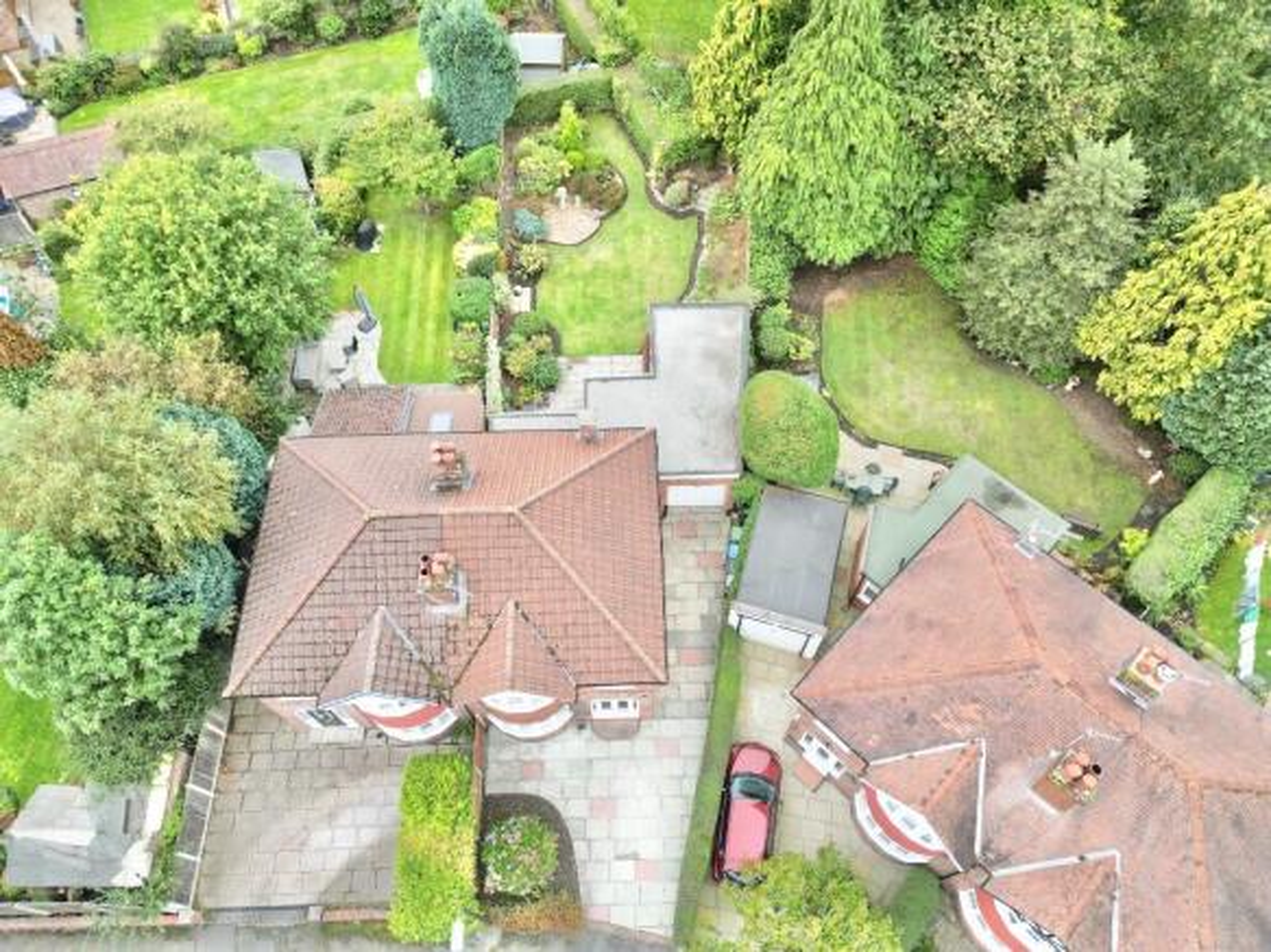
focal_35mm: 24
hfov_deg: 71.6
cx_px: 636
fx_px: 881
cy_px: 476
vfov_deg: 56.8
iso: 110
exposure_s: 1/320
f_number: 1.7
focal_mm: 6.72
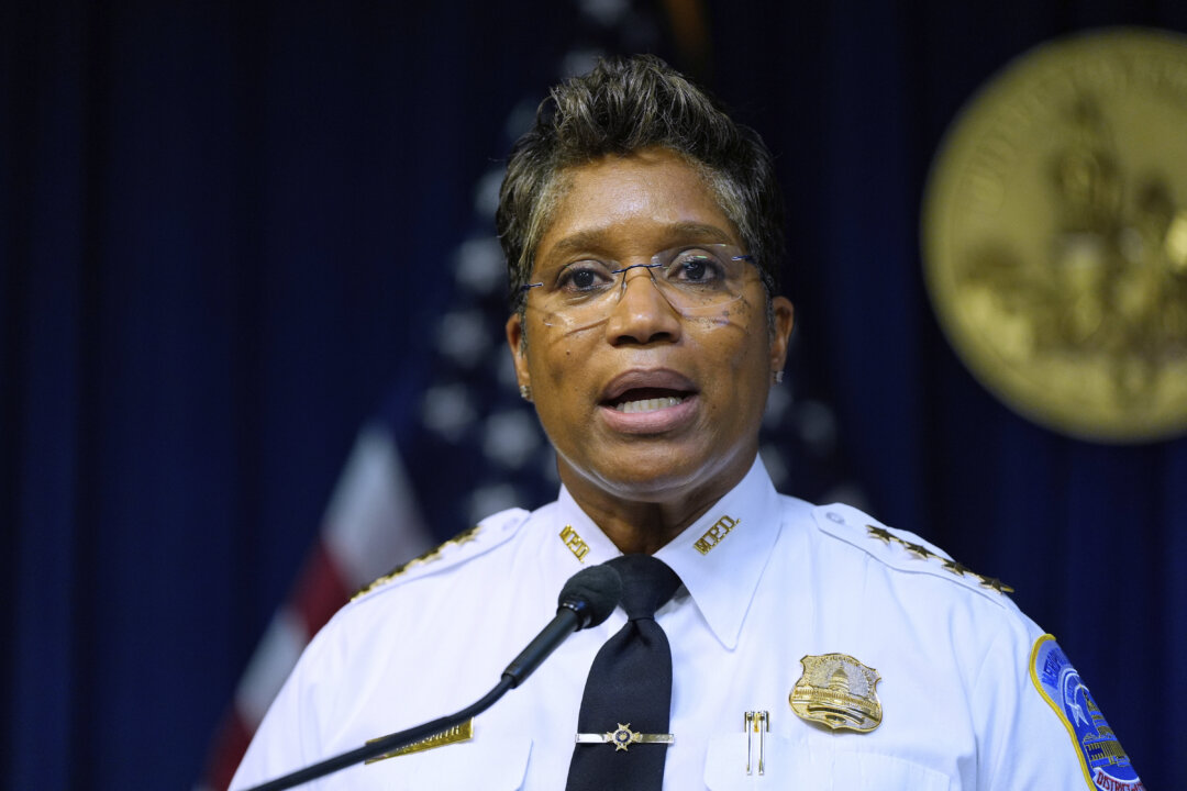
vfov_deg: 6.9
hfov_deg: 10.3
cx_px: 594
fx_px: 6594
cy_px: 396
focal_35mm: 200
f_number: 2.8
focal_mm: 200
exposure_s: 1/500
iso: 1600
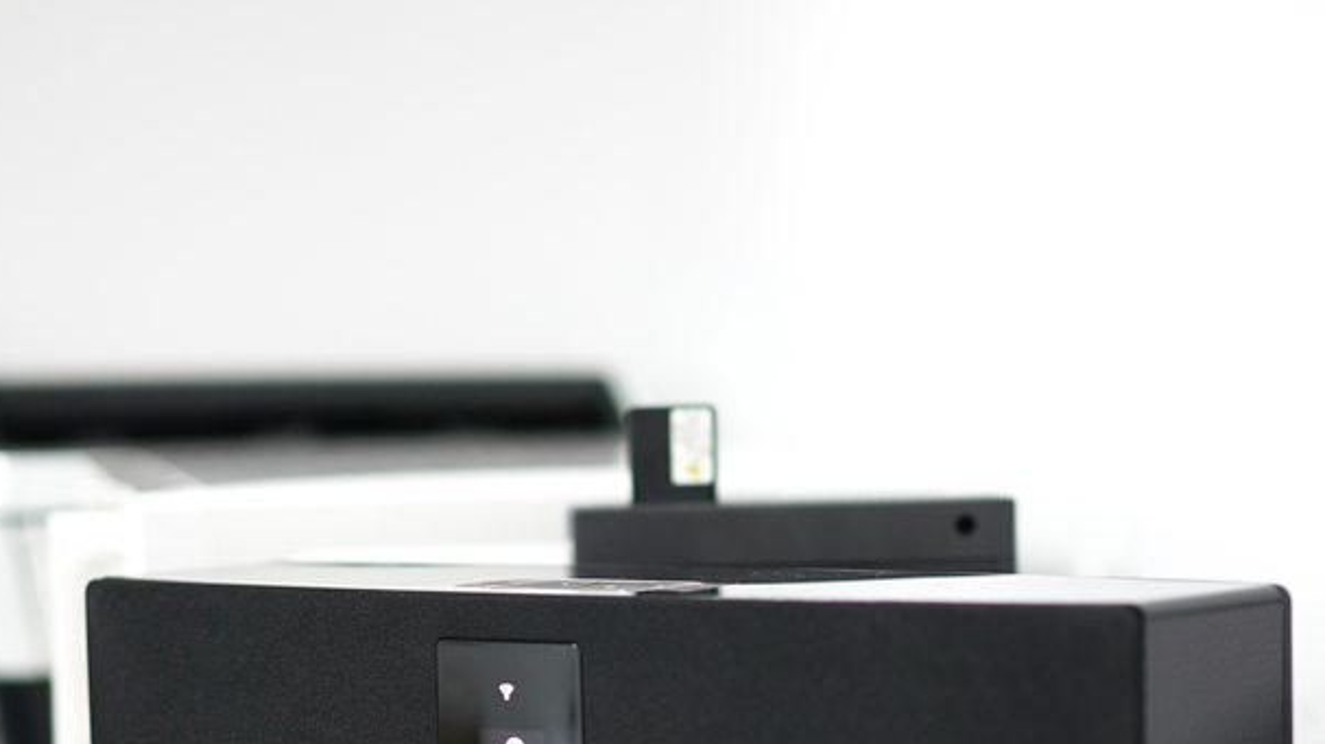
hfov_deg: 18.8
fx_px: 4004
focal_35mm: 114
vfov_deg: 10.5
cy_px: 785
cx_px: 701
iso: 320
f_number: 1.8
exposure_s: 1/40
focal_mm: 55
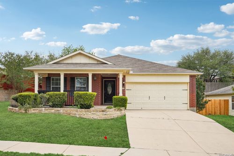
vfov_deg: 38.9
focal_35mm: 34
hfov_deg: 55.8
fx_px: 221
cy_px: 78
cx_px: 117
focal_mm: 34
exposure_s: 1/320
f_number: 8
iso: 100
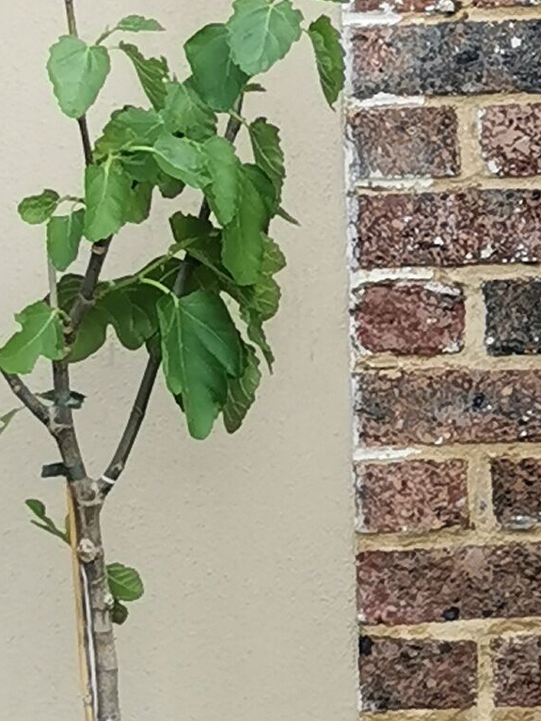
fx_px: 3669
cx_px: 1056
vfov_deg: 11.2
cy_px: 80
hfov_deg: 8.1
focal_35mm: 176
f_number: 1.8
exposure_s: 1/387
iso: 50
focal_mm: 5.58
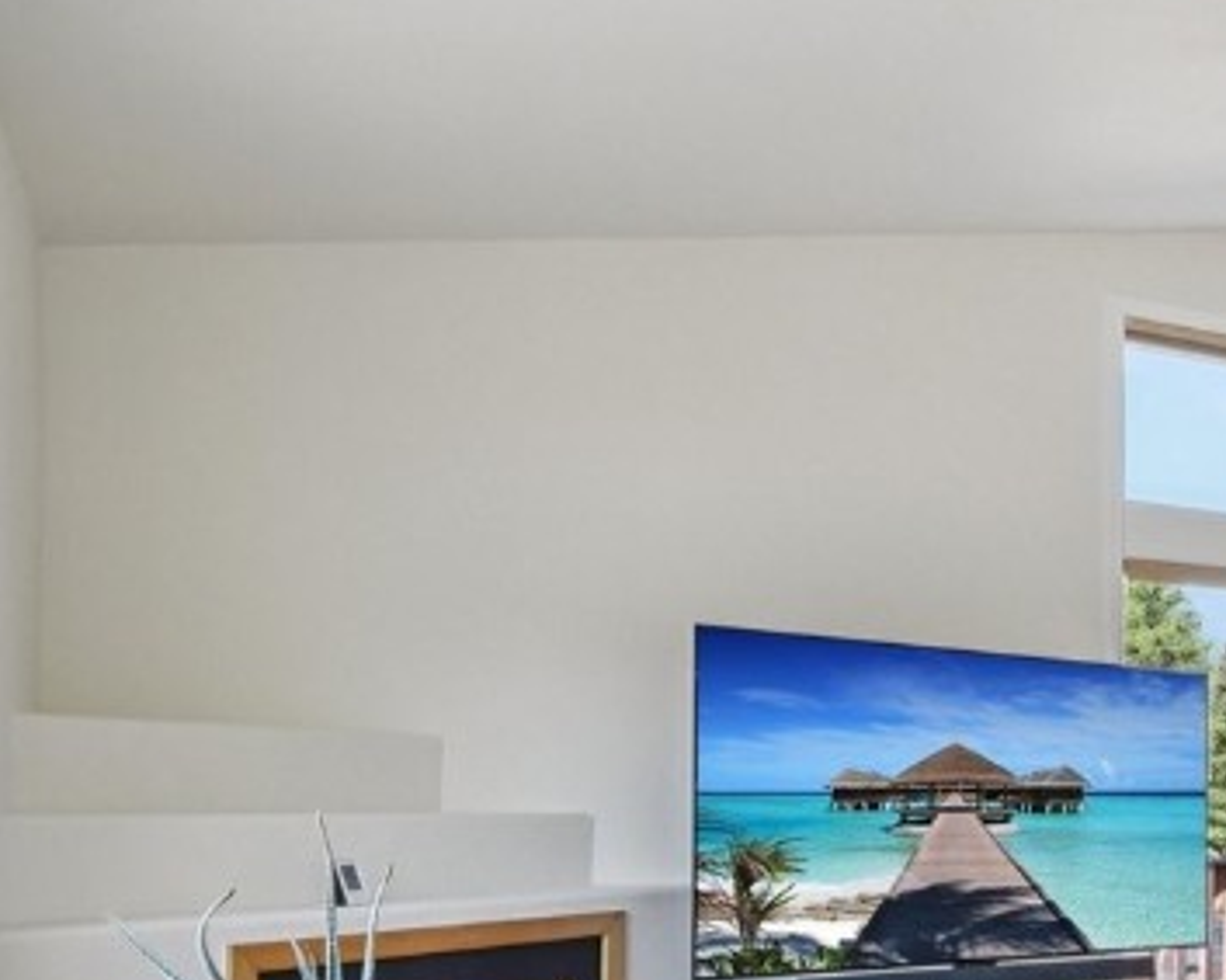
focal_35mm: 46
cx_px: 1830
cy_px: 810
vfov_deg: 31.7
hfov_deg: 27.7
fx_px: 1668
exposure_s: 1/20
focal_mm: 10
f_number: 8
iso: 800
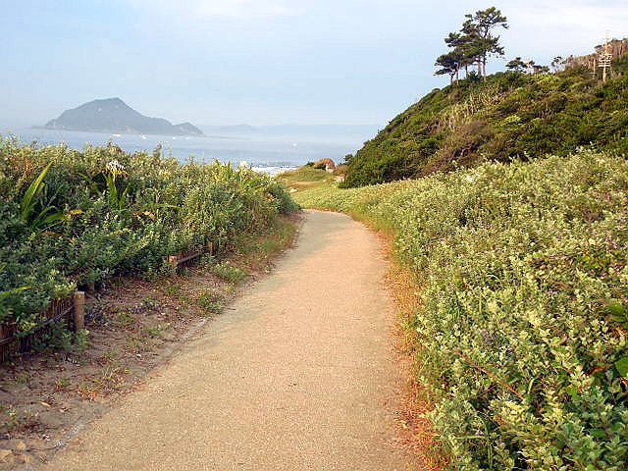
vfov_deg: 30.3
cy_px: 236
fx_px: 871
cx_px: 314
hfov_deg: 39.7
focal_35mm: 48
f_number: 4
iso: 125
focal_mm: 8.7
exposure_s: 1/250
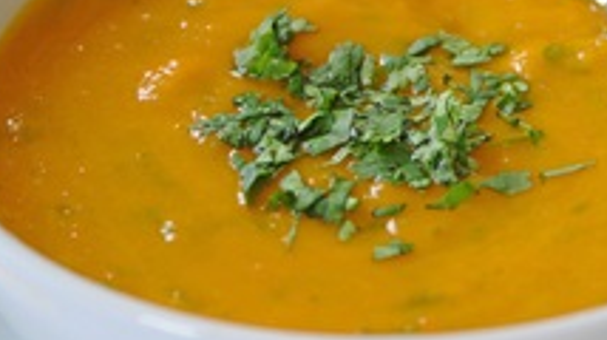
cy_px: 99
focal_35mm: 212
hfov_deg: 10.2
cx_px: 425
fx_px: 3410
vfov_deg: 5.7
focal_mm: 102
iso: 200
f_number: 5.6
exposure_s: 1/50
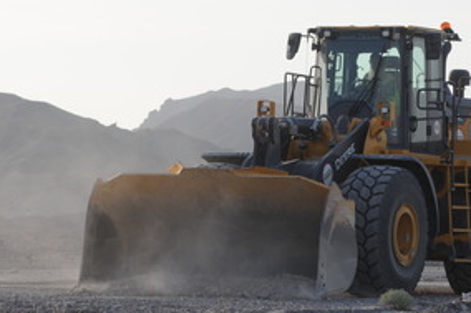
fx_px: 3452
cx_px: 146
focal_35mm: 264
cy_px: 136
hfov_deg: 7.8
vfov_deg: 5.2
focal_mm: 100
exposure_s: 1/500
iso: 250
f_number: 8
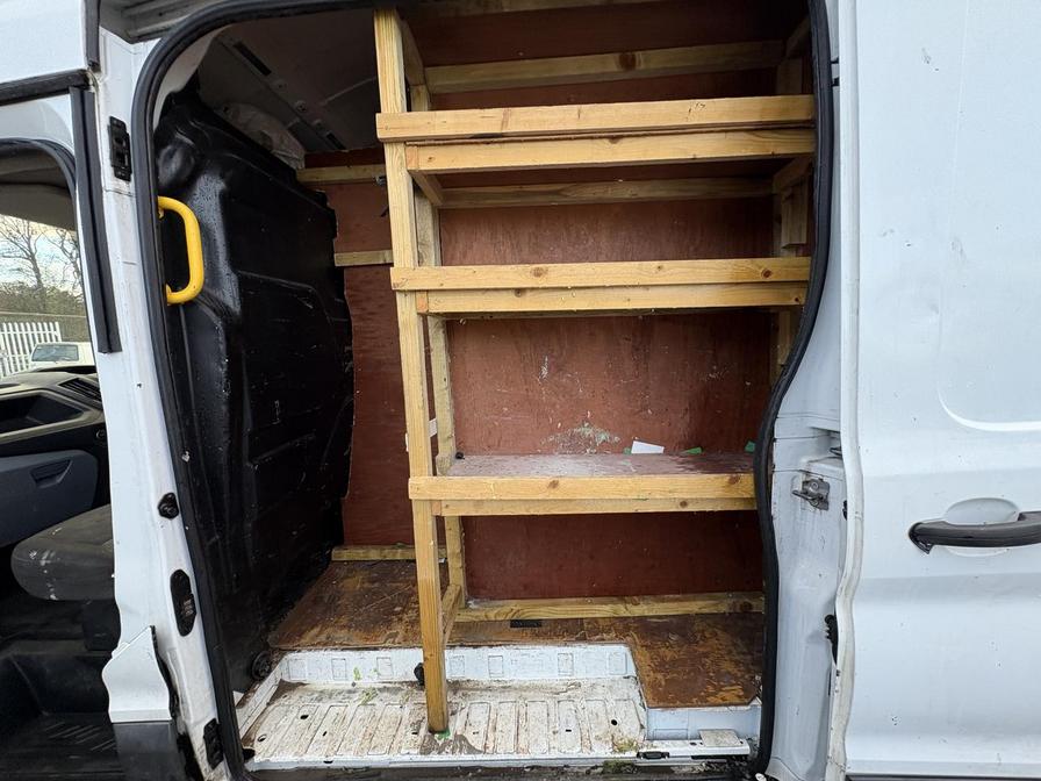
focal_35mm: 14
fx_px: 421
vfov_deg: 85.7
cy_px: 390
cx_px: 520
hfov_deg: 102.1
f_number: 2.2
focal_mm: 2.22
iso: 125
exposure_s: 1/99
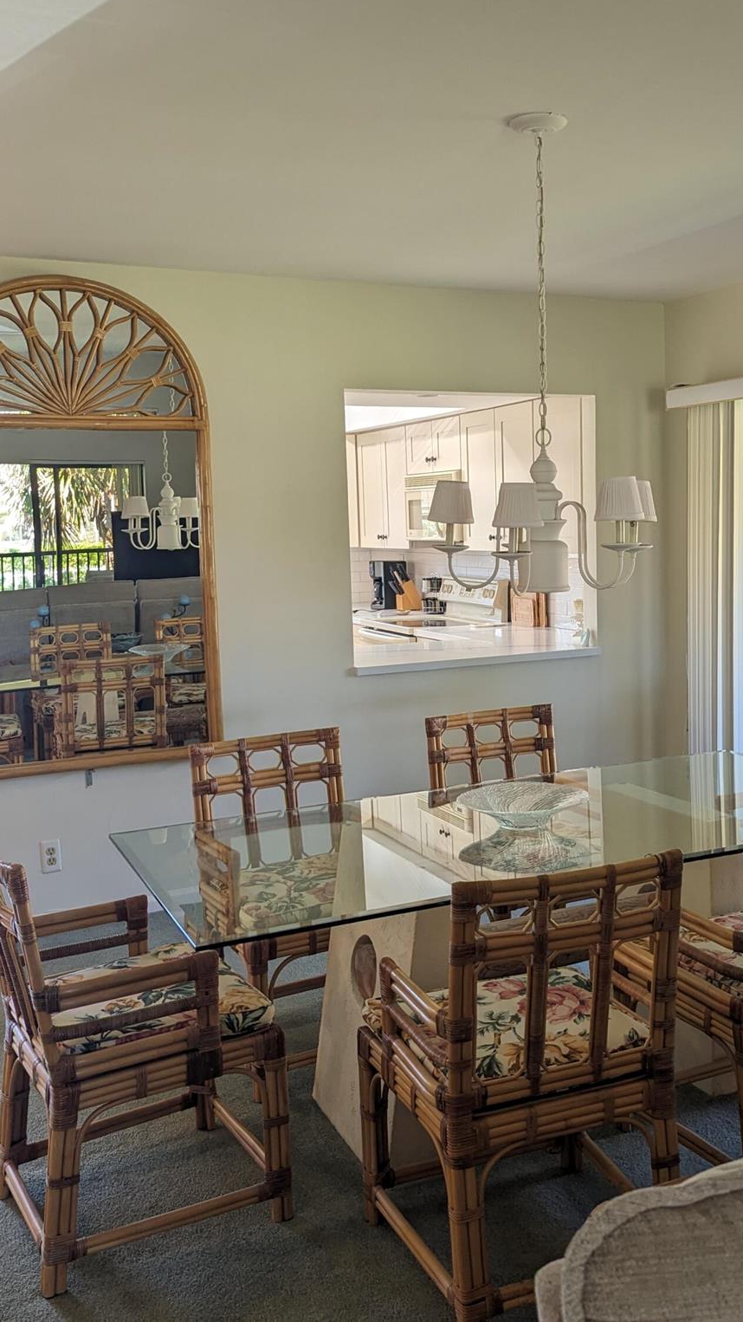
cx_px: 482
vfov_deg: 56.6
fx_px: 1226
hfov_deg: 33.5
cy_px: 659
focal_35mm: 35
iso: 109
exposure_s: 1/90
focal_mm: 6.81
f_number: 1.85
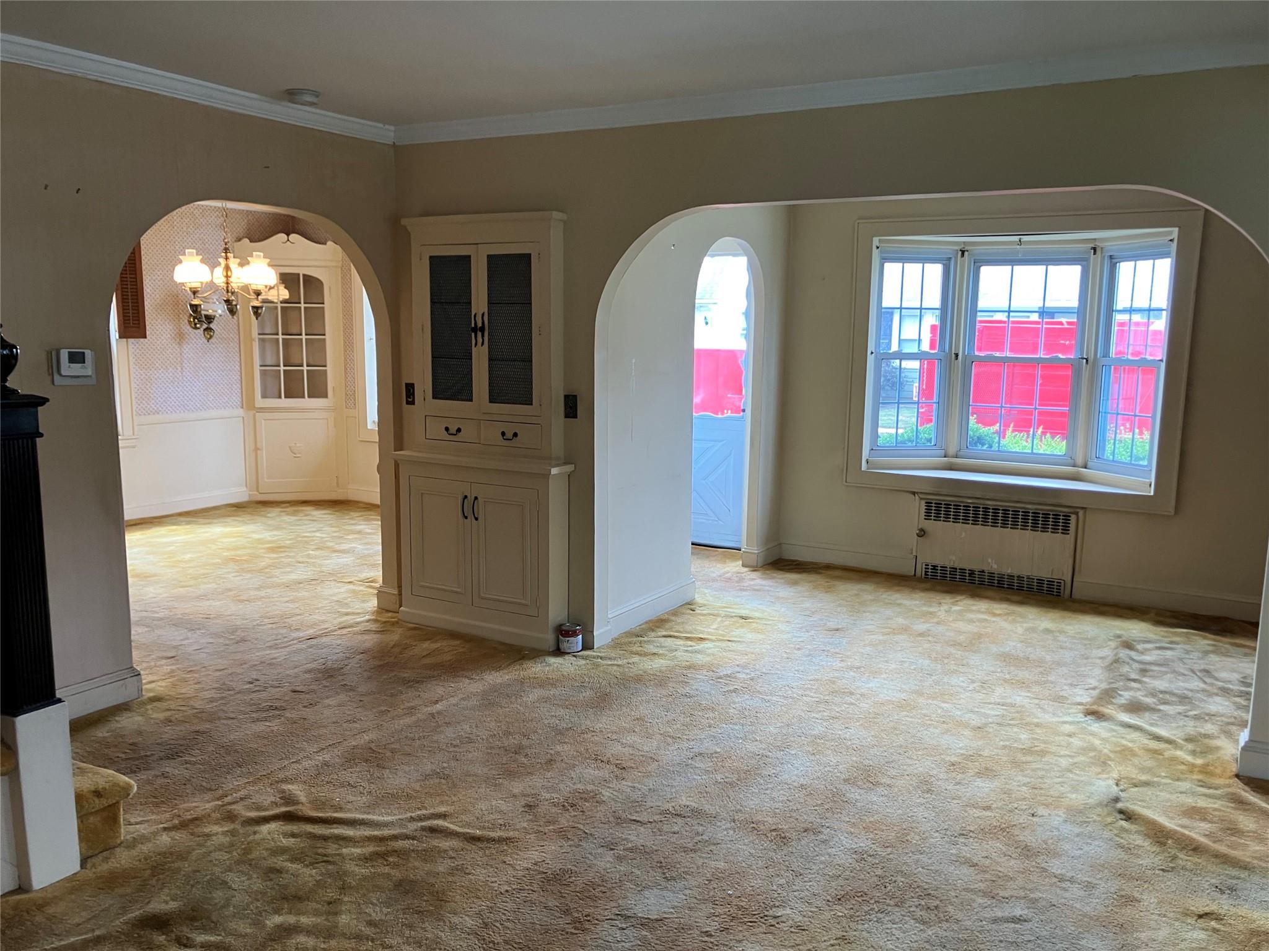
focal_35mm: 28
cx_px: 634
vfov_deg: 49.7
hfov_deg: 63.4
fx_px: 1026
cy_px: 476
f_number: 1.8
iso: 64
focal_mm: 3.99
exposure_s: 1/60
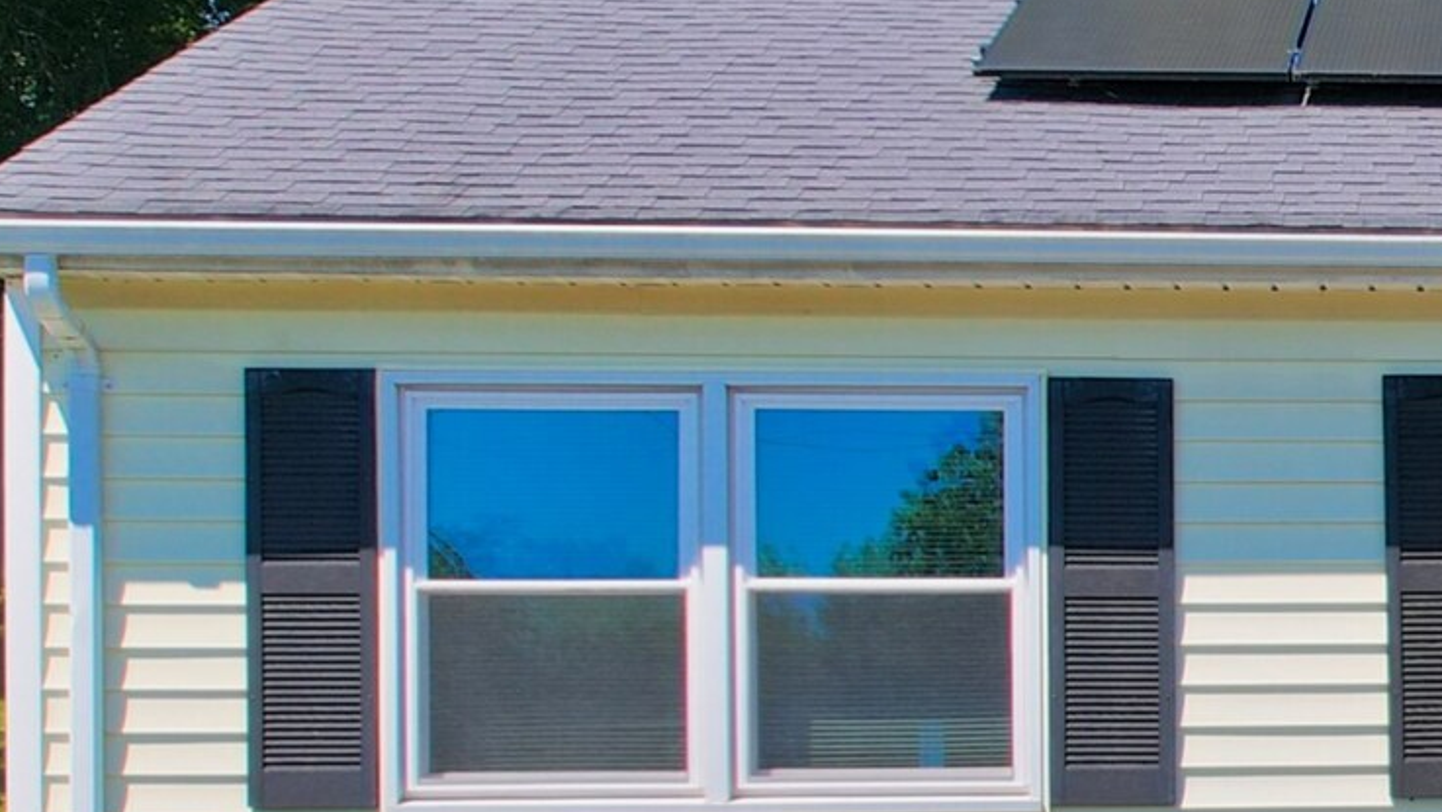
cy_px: 835
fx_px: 3672
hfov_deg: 18.7
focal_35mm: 96
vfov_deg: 12.5
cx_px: 2348
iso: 100
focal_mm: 8.4
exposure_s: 1/100
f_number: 2.8
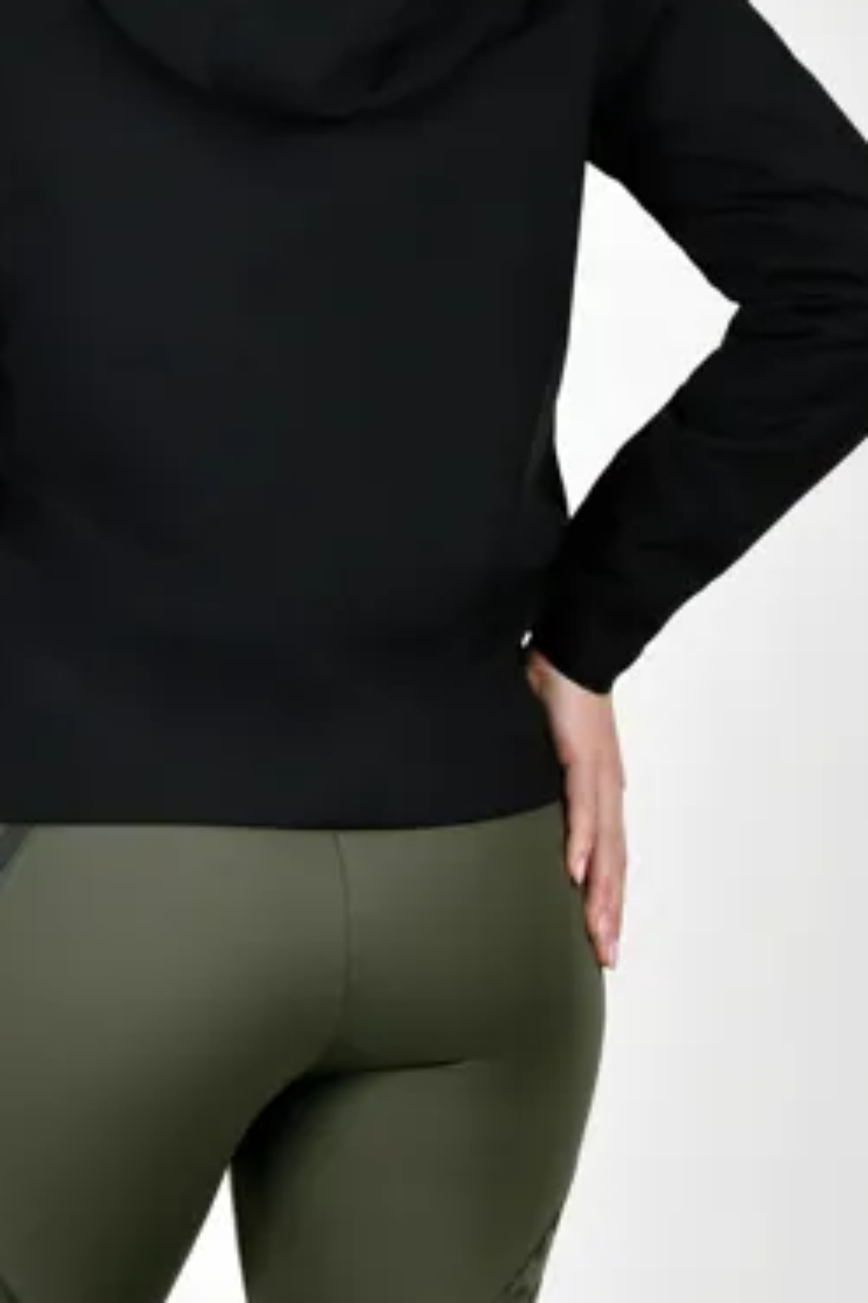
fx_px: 8173
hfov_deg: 6.1
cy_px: 1016
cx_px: 52
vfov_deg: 9.1
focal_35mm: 226
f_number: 6.3
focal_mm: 70
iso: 200
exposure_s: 1/160
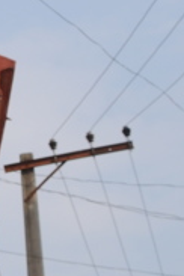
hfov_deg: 4.3
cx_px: -573
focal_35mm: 293
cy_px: 15
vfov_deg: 7.0
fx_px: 2245
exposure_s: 1/320
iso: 200
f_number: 9
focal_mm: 35
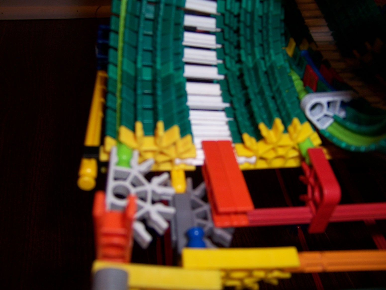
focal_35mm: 33
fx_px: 368
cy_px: 145
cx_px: 193
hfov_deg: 55.4
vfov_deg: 42.9
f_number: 2.8
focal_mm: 5.5
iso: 80
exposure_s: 1/60
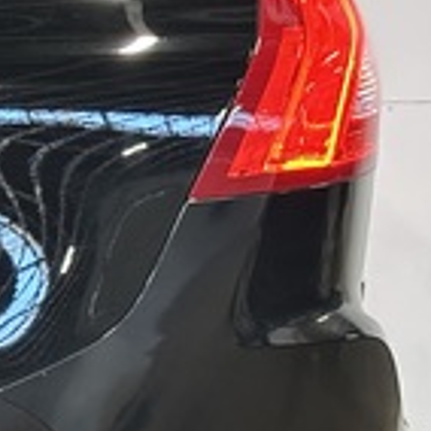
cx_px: -455
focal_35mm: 194
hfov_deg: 8.5
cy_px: 325
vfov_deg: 9.0
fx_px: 2733
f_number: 1.78
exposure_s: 1/33
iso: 400
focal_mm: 6.86
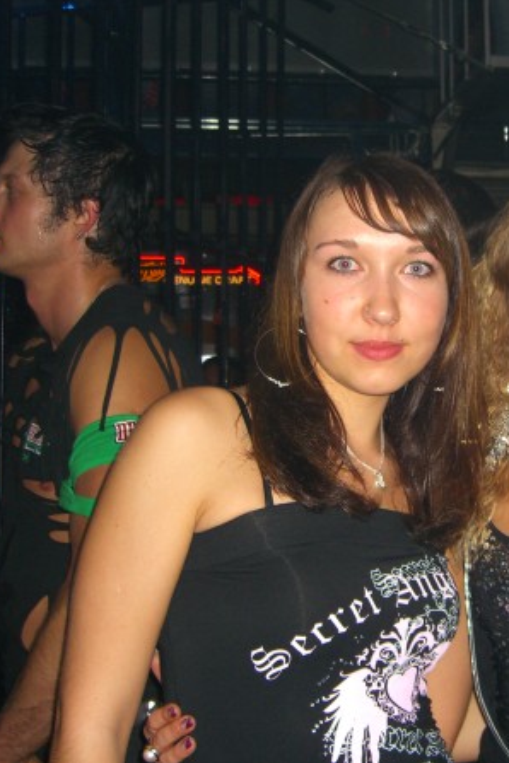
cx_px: 437
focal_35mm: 53
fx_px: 1124
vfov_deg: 37.5
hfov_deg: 24.9
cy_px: 381
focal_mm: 7.9
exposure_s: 1/60
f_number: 2.8
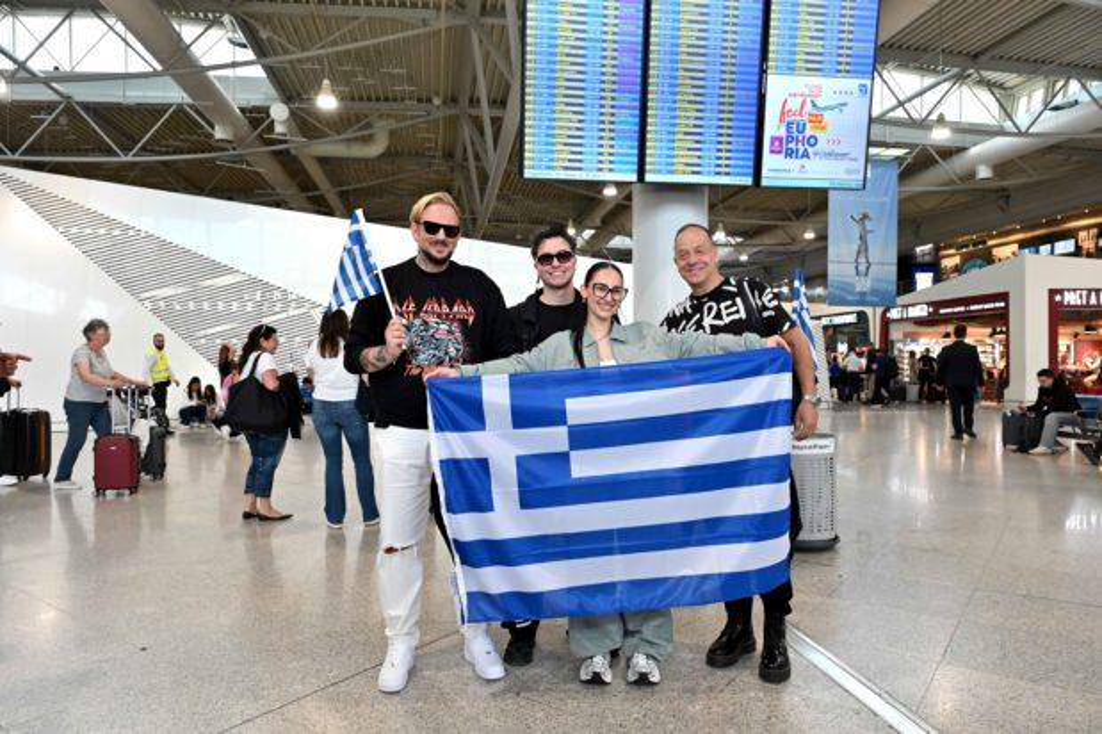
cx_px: 551
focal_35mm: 24
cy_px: 367
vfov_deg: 53.1
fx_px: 734
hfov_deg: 73.8
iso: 3200
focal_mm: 24
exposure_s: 1/250
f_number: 5.6
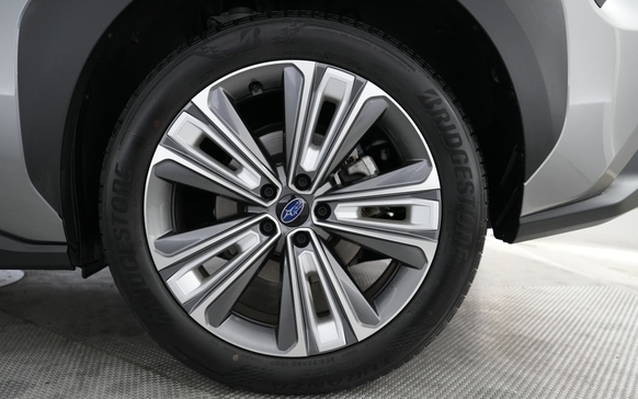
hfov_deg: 66.4
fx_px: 487
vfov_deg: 44.5
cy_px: 215
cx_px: 298
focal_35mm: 28
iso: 3200
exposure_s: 1/160
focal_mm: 25
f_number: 2.8
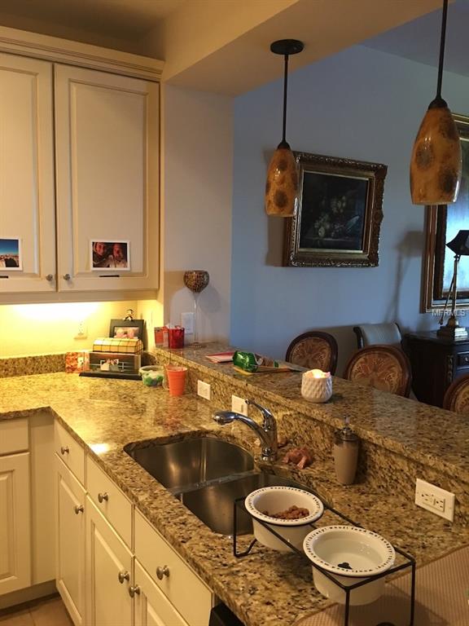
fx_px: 524
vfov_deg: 61.7
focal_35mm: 29
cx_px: 234
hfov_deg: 48.2
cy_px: 313
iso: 80
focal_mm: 4.15
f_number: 2.2
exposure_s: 1/15
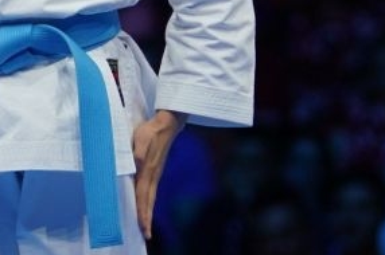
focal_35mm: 933
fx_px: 9966
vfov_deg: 1.5
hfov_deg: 2.2
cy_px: 74
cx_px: 210
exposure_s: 1/500
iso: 400
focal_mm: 148
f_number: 2.8
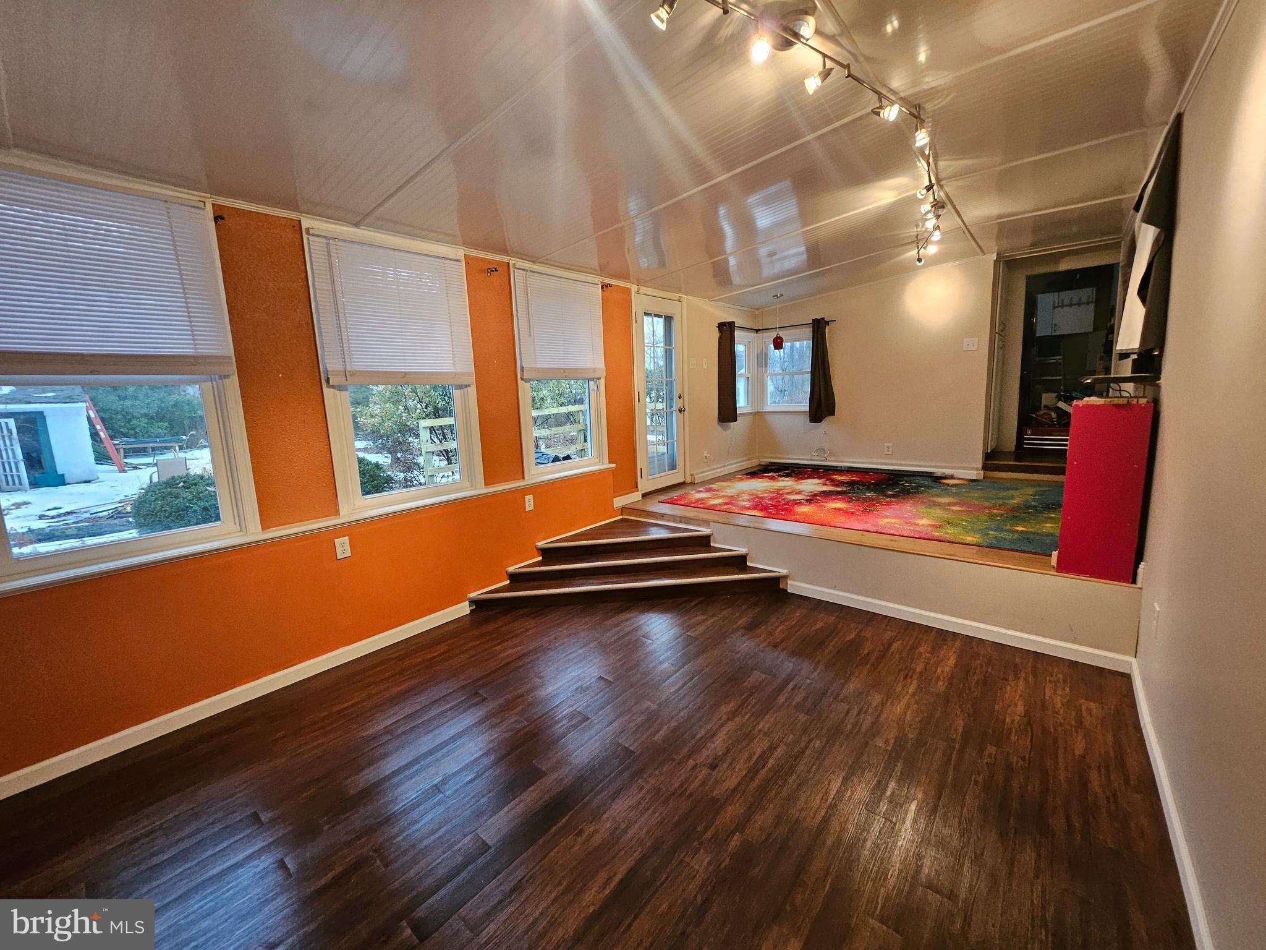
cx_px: 633
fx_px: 475
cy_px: 475
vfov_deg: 89.9
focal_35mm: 13
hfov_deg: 106.2
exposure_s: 1/60
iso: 250
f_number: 2.2
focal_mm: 1.7
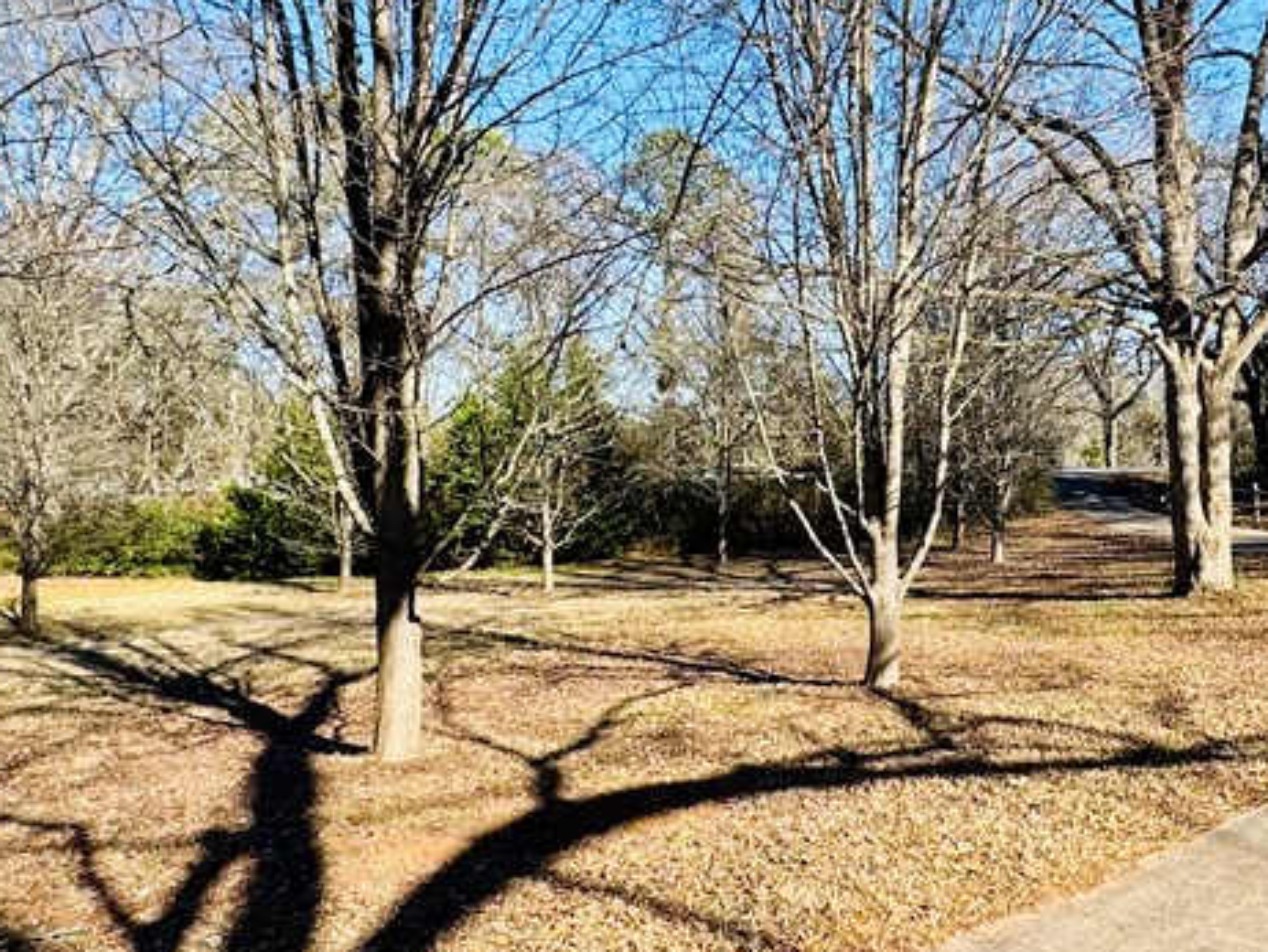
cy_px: 423
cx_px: 908
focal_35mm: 31
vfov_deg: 45.4
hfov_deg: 56.2
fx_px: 1136
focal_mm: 2.22
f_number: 2.2
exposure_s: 1/771
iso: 50
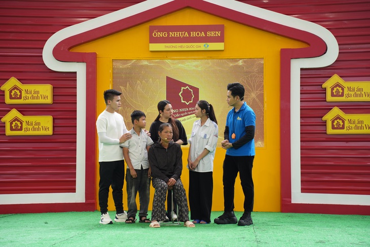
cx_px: 185
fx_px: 771
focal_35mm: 75
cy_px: 124
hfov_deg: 27.0
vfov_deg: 18.2
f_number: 5.6
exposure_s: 1/320
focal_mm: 75
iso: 400
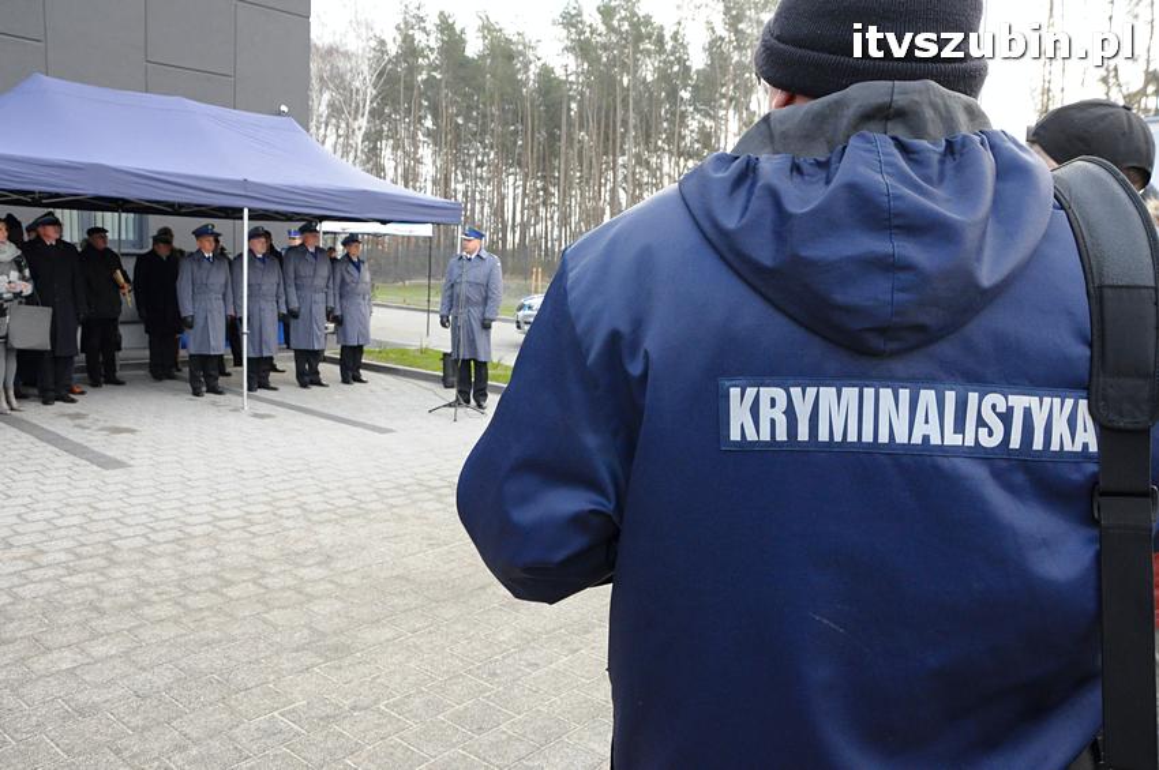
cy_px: 385
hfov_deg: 67.4
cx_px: 580
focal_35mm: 27
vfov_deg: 47.8
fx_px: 868
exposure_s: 1/160
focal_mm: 18
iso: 1600
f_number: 8
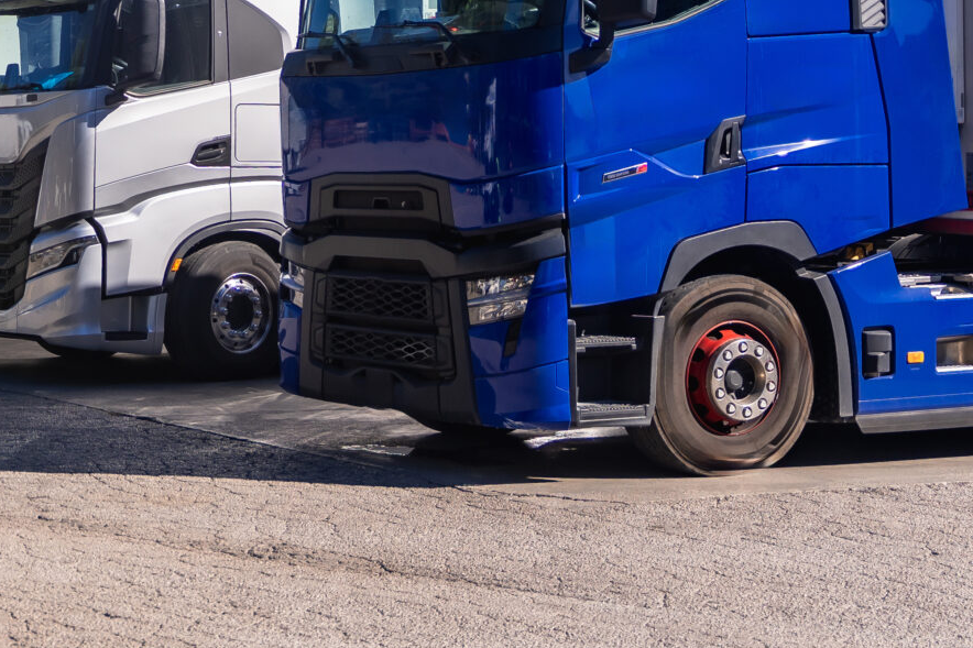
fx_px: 2332
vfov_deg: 15.3
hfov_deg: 22.0
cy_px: -127
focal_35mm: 86
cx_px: -154
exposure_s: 1/2000
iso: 100
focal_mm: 29.8
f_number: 2.8
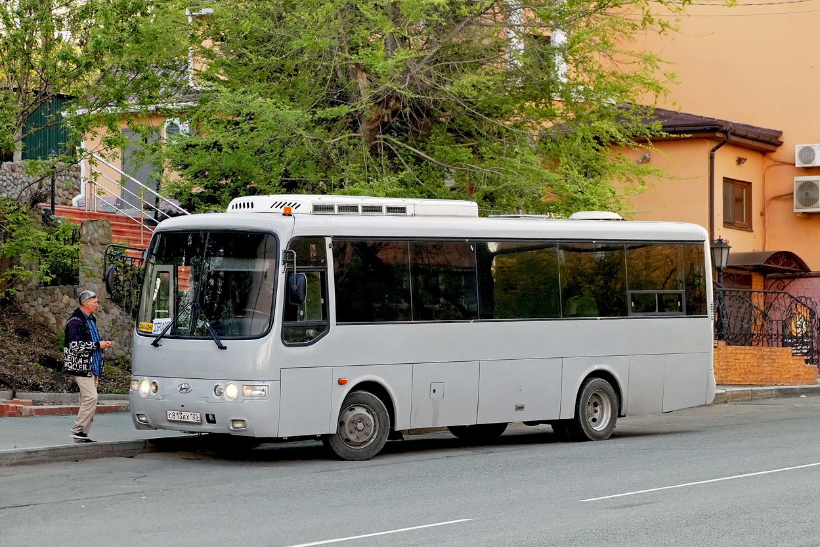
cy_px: 274
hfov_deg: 18.0
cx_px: 412
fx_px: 2585
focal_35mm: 114
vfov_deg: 12.1
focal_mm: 75
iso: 800
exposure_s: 1/400
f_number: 5.6
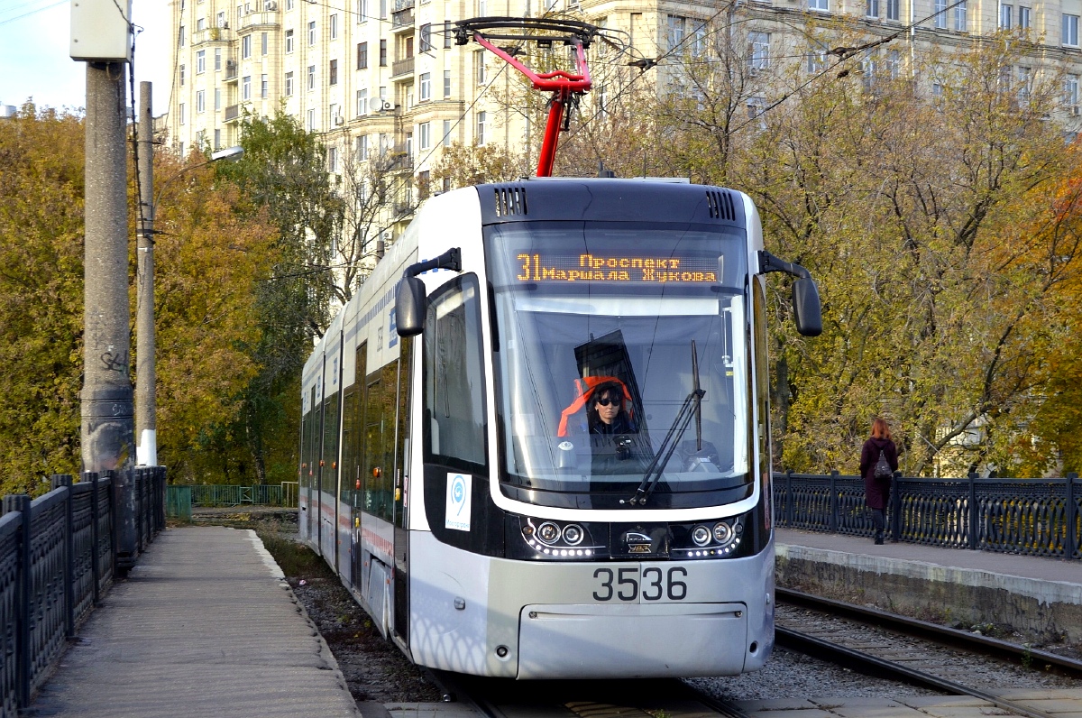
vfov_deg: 22.5
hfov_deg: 33.4
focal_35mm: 60
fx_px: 1800
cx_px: 541
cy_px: 359
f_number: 5.6
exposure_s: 1/125
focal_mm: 40
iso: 110
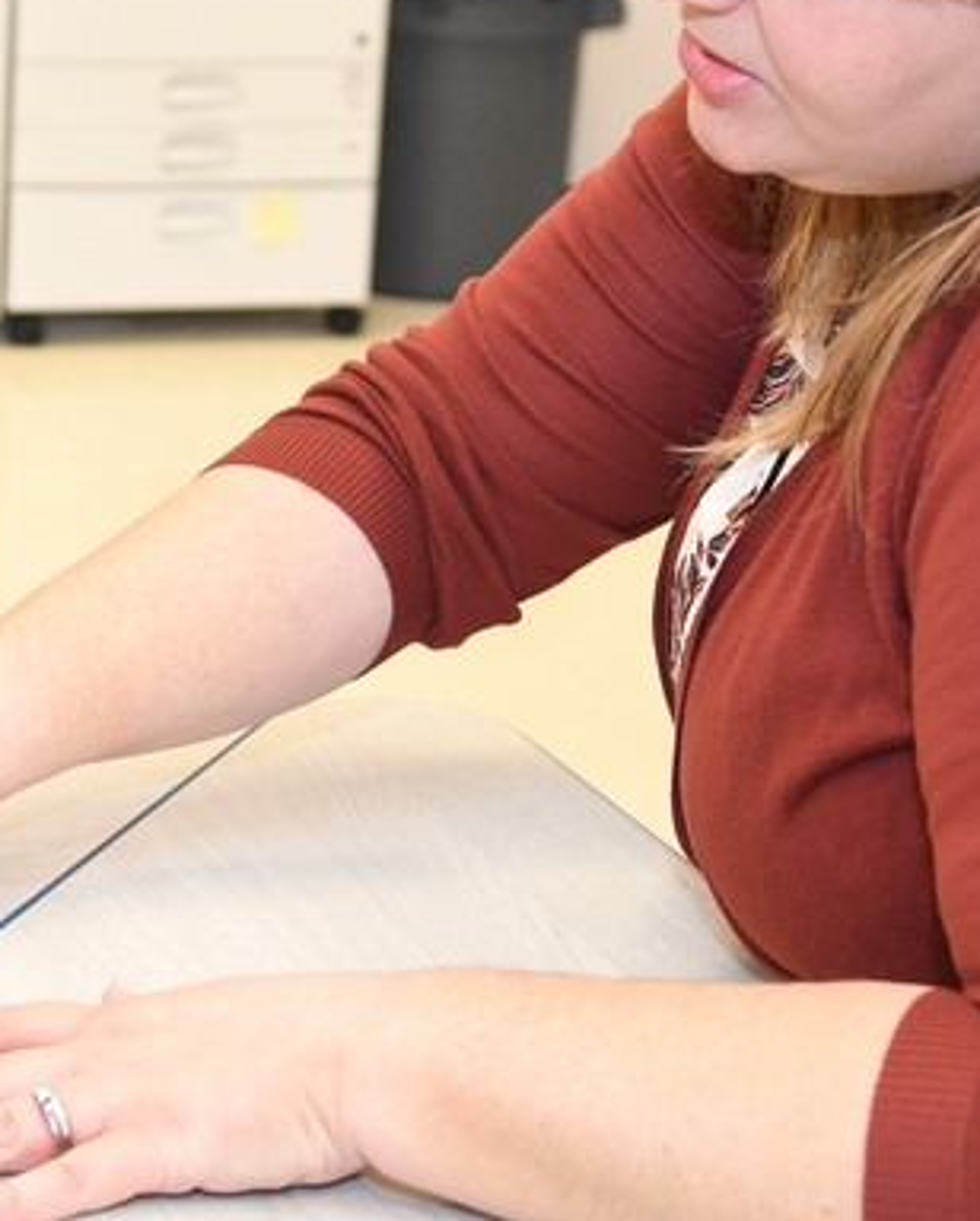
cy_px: 428
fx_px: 3258
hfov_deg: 16.8
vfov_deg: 21.2
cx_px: 25
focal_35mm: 90
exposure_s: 1/200
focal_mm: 24
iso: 1250
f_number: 3.2
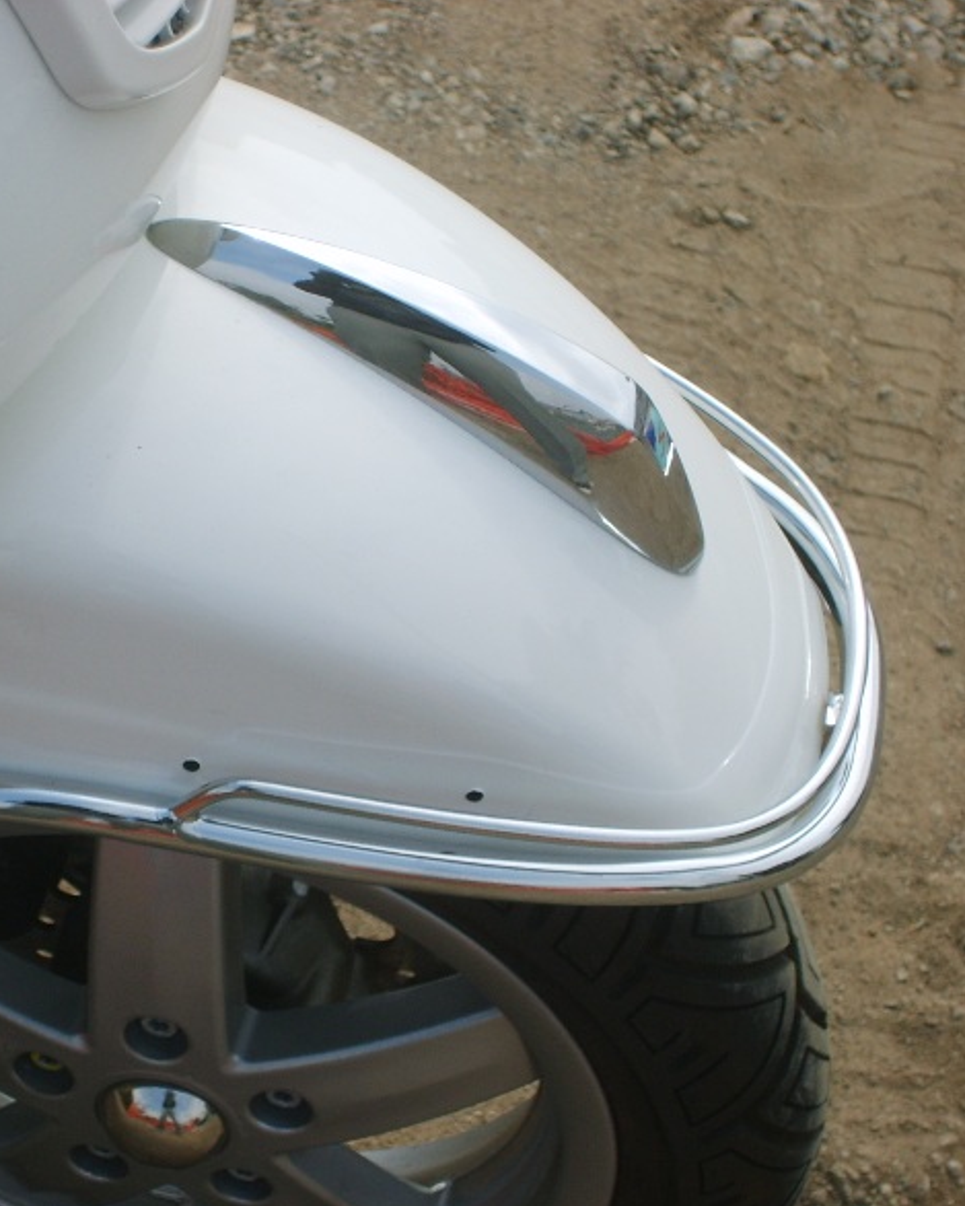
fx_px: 3426
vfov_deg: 20.0
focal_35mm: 96
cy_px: 615
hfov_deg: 15.9
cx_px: 191
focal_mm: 12
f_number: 3.9
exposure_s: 1/750
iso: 50
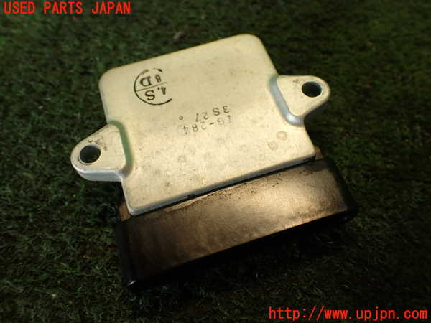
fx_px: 398
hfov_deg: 56.8
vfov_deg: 44.2
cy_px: 162
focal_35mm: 32
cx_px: 216
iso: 125
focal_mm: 5.79
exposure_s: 1/60
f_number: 2.4
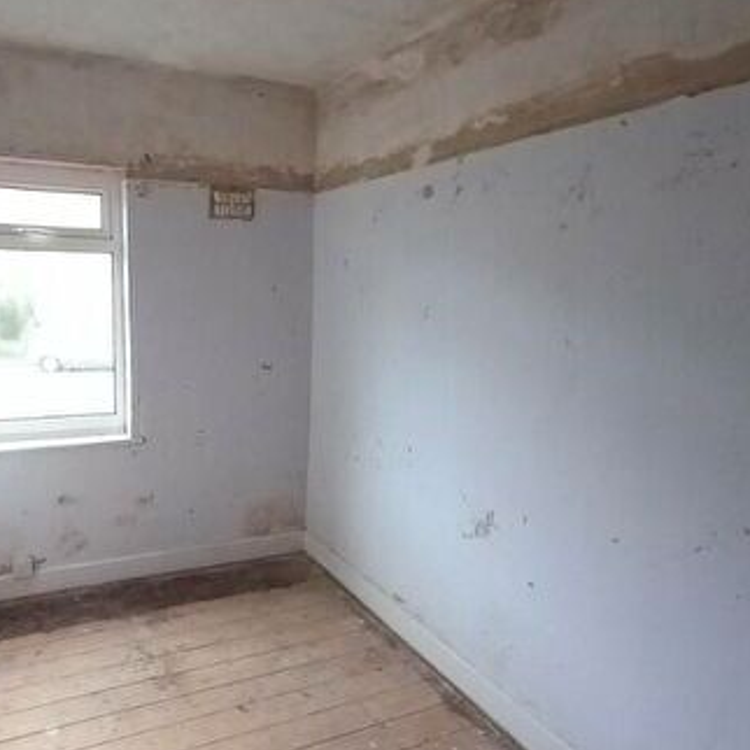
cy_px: 392
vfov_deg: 62.9
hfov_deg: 62.4
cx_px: 303
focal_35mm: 25
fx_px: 613
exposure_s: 1/33.3
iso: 200
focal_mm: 1.13
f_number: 2.2
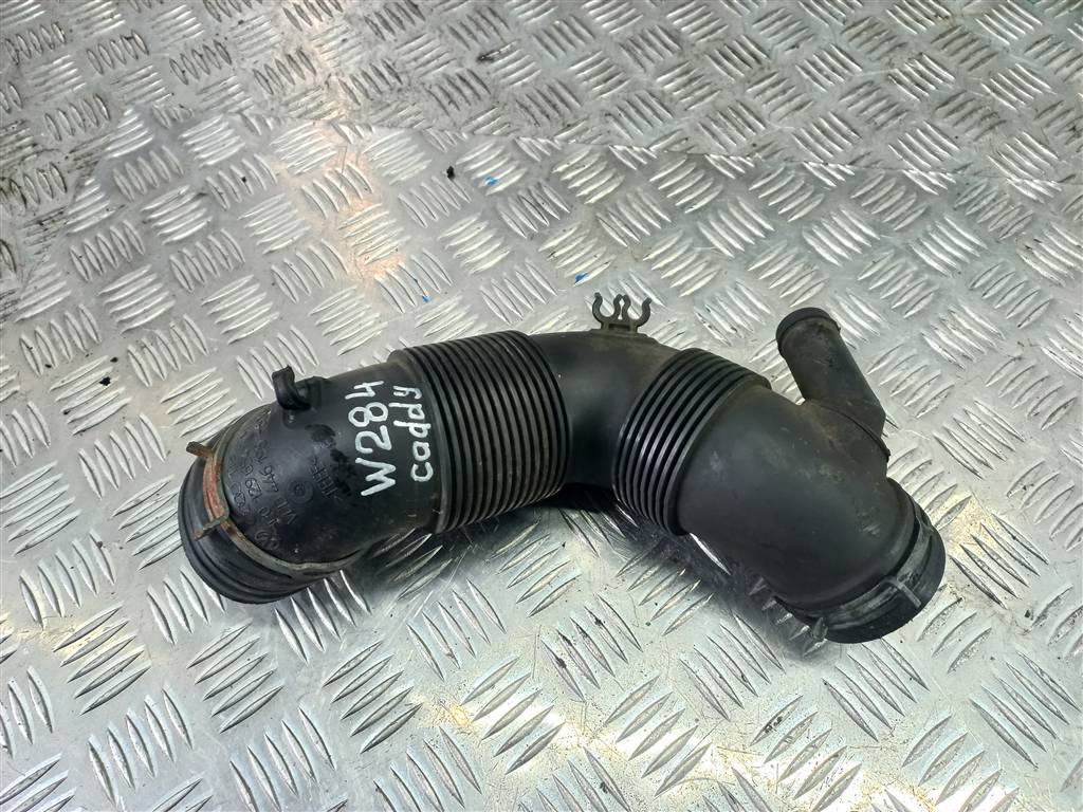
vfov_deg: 54.9
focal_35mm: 25
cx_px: 542
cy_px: 406
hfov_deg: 69.4
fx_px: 782
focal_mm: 4.6
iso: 80
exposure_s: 1/50
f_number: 1.8
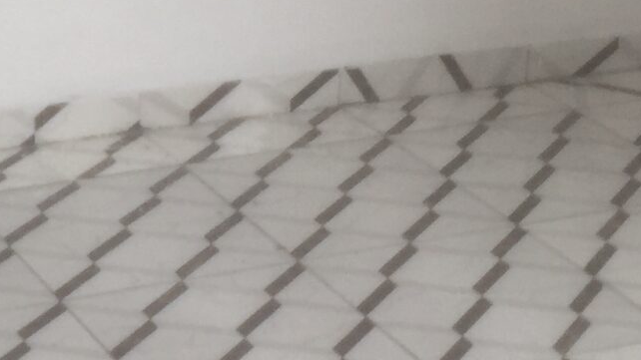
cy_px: -87
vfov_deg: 9.5
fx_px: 2141
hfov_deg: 16.7
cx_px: 7
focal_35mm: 126
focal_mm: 4.15
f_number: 2.2
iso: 32
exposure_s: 1/168
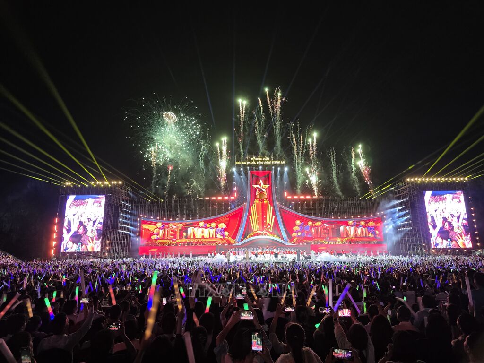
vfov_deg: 58.9
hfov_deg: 73.9
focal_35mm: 23
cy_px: 182
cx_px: 242
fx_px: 322
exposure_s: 1/60
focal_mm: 6.3
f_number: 1.7
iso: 160
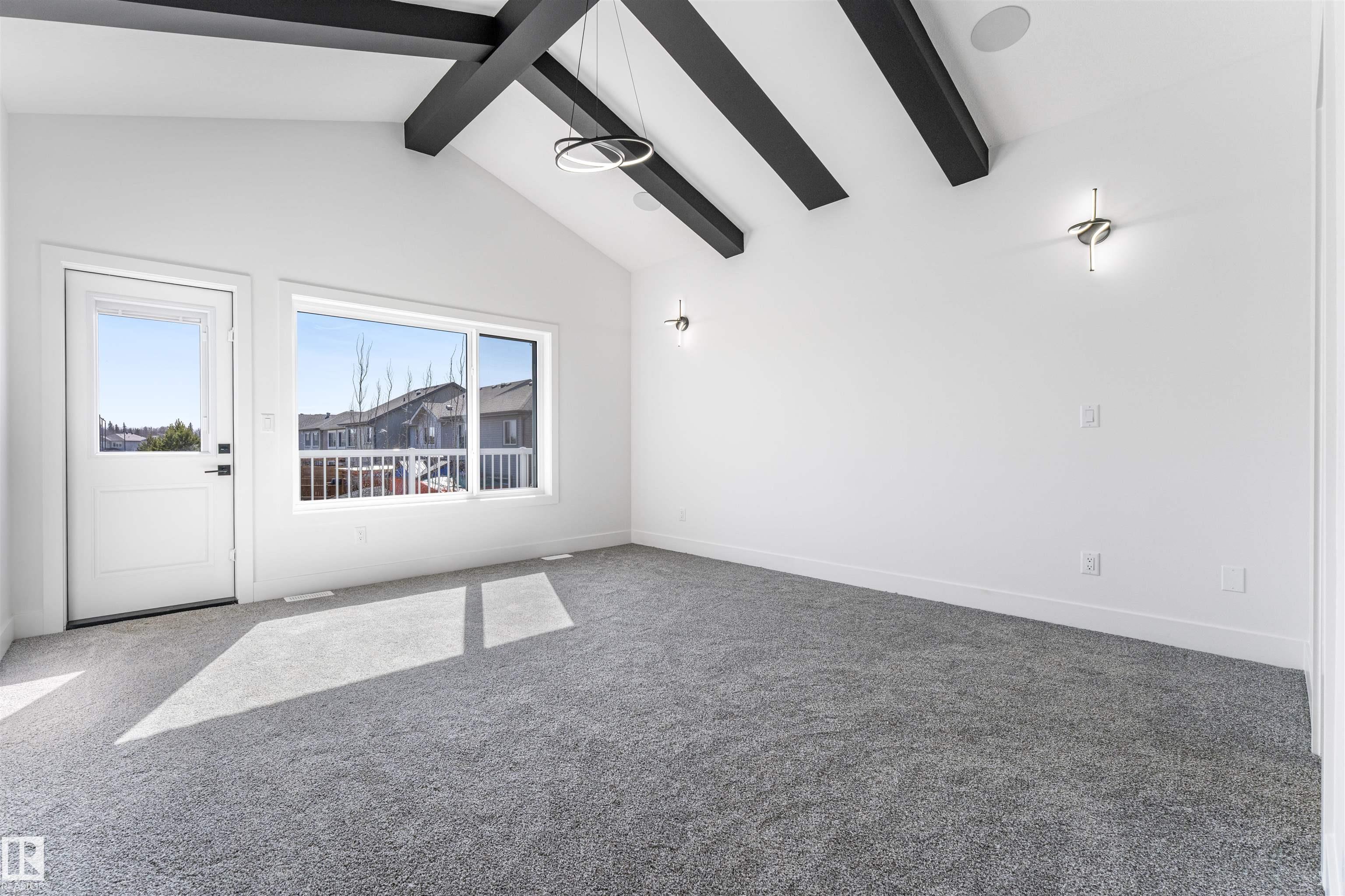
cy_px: 448
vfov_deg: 81.2
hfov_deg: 104.3
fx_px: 523
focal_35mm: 14
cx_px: 672
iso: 160
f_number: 8
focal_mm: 14
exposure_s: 1/125
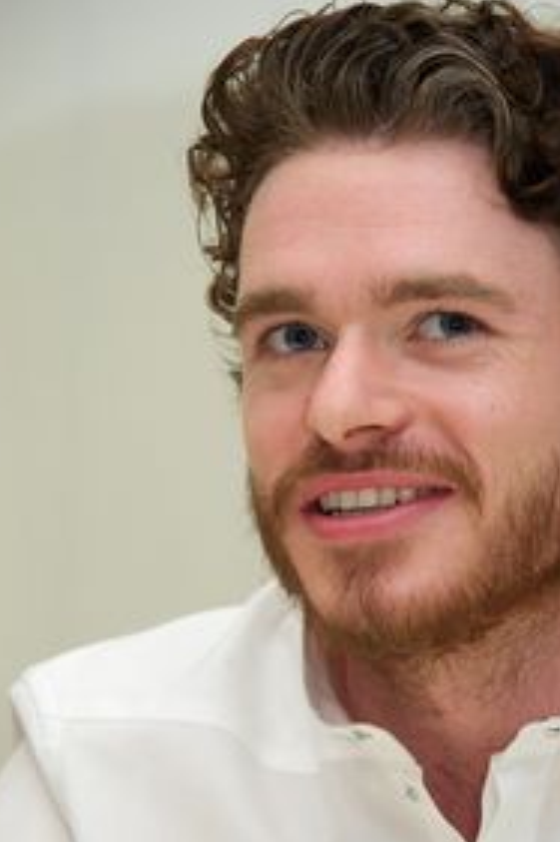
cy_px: 539
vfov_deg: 8.5
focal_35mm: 242
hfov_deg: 5.7
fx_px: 5653
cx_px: 362
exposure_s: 1/60
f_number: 6.3
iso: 640
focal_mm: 170
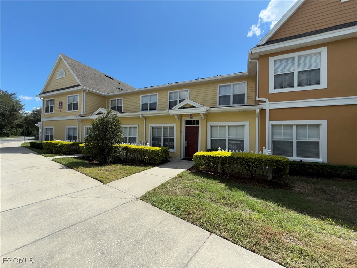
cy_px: 134
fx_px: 144
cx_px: 178
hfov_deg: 102.1
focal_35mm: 14
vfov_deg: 85.7
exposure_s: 1/1368
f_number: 2.2
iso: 16
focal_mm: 2.22
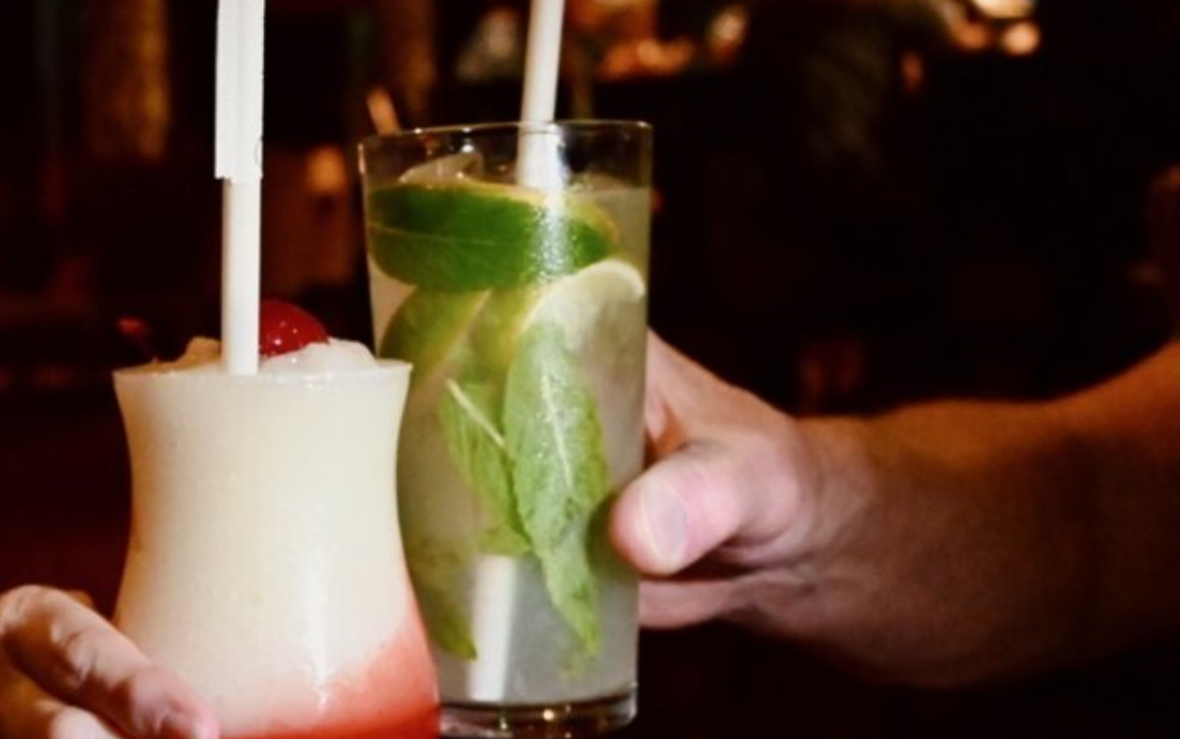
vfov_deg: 20.7
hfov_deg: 31.7
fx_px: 2010
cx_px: 208
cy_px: 543
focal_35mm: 62
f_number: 4
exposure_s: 1/60
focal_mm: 21.5
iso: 7200
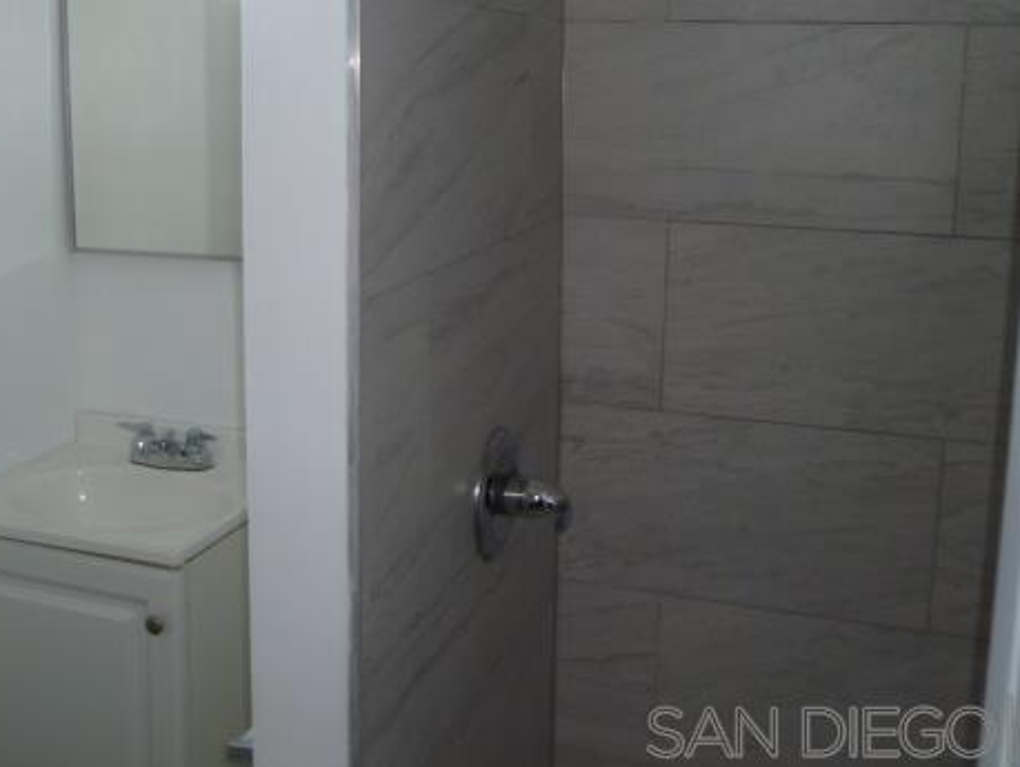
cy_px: 247
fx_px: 1150
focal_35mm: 39
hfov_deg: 47.8
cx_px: 469
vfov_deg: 36.4
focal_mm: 5
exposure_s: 1/30
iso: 125
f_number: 3.3
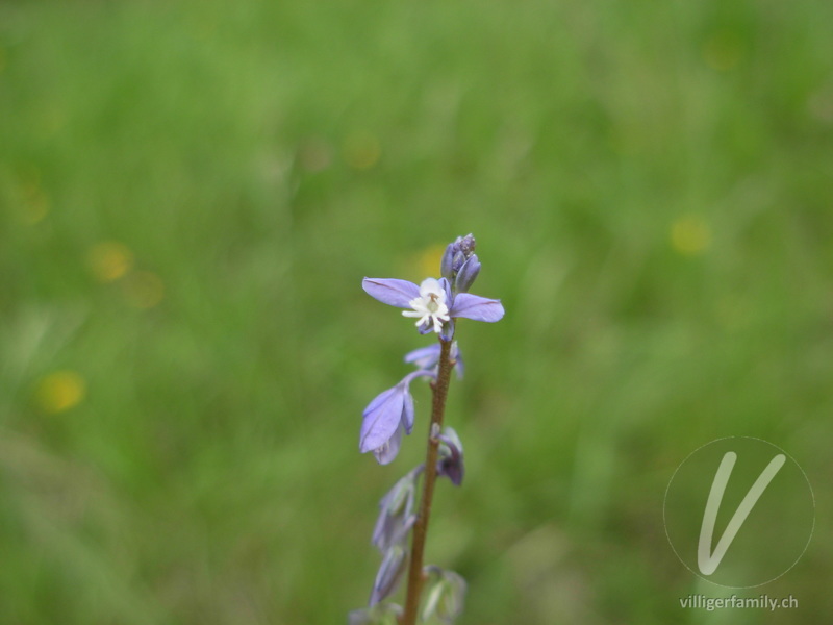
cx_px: 416
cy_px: 312
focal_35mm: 38
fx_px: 914
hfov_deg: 49.0
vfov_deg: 37.7
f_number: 2.9
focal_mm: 6.3
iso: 79
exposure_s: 1/443
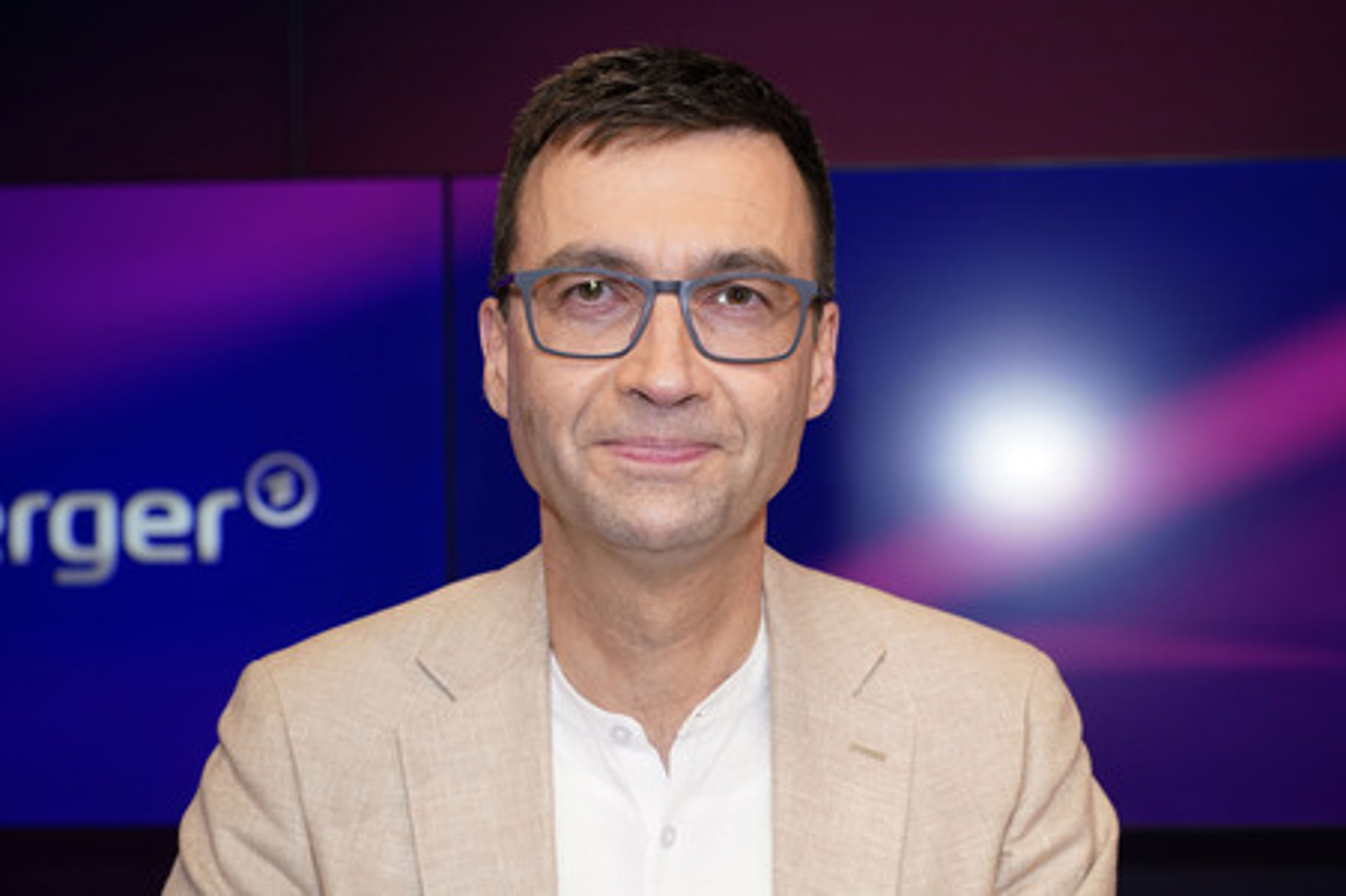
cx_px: 673
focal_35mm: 59
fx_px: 2204
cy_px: 448
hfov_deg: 34.0
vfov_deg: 23.0
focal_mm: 59
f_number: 5
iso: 2000
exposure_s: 1/160
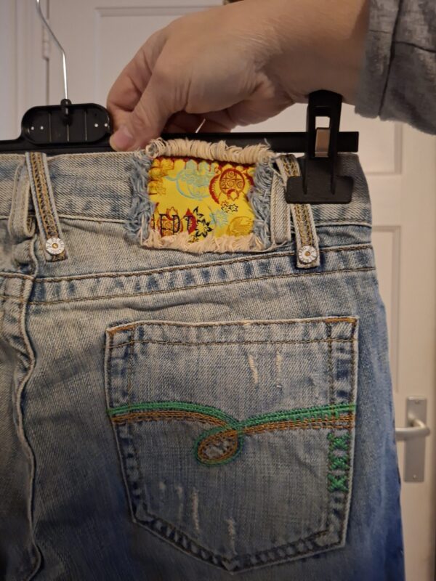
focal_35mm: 23
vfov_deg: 73.9
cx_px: 218
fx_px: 386
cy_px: 290
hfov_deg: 58.9
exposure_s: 1/20
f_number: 1.8
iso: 800
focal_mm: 5.54
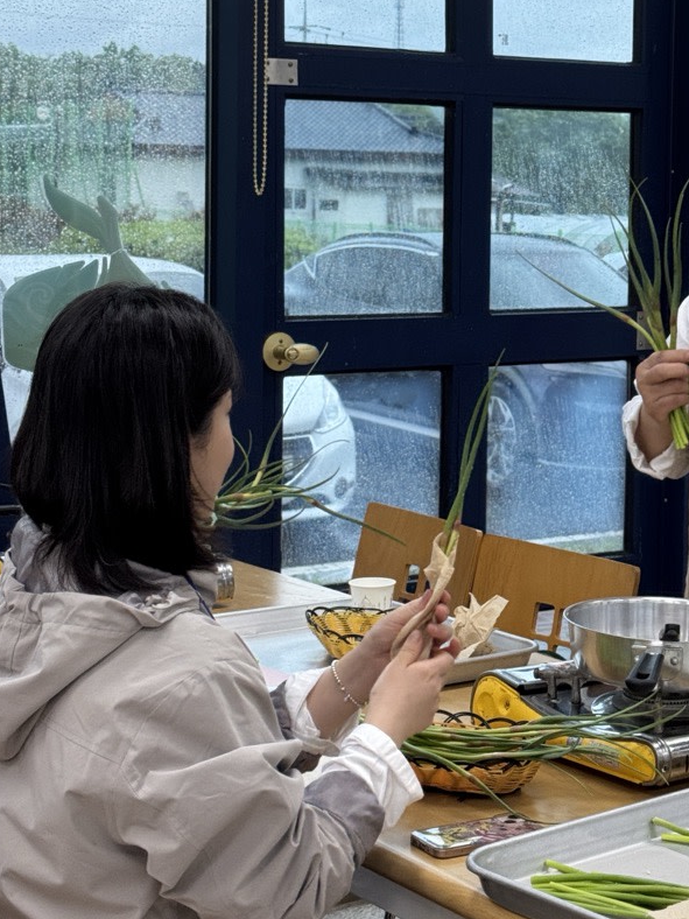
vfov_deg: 24.9
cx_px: 512
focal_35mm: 78
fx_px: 2070
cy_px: 285
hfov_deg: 18.8
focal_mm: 6.8
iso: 64
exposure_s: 1/157
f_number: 1.8
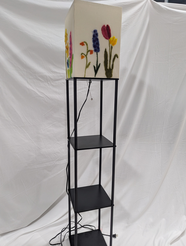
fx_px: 171
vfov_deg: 71.5
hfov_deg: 56.9
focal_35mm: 24
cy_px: 123
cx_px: 93
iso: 163
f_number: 1.85
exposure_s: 1/112
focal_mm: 6.81
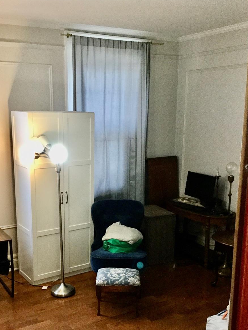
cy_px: 210
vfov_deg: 45.3
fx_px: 392
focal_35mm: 41
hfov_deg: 35.0
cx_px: 100
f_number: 2.4
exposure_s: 1/30
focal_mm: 3.3
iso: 160
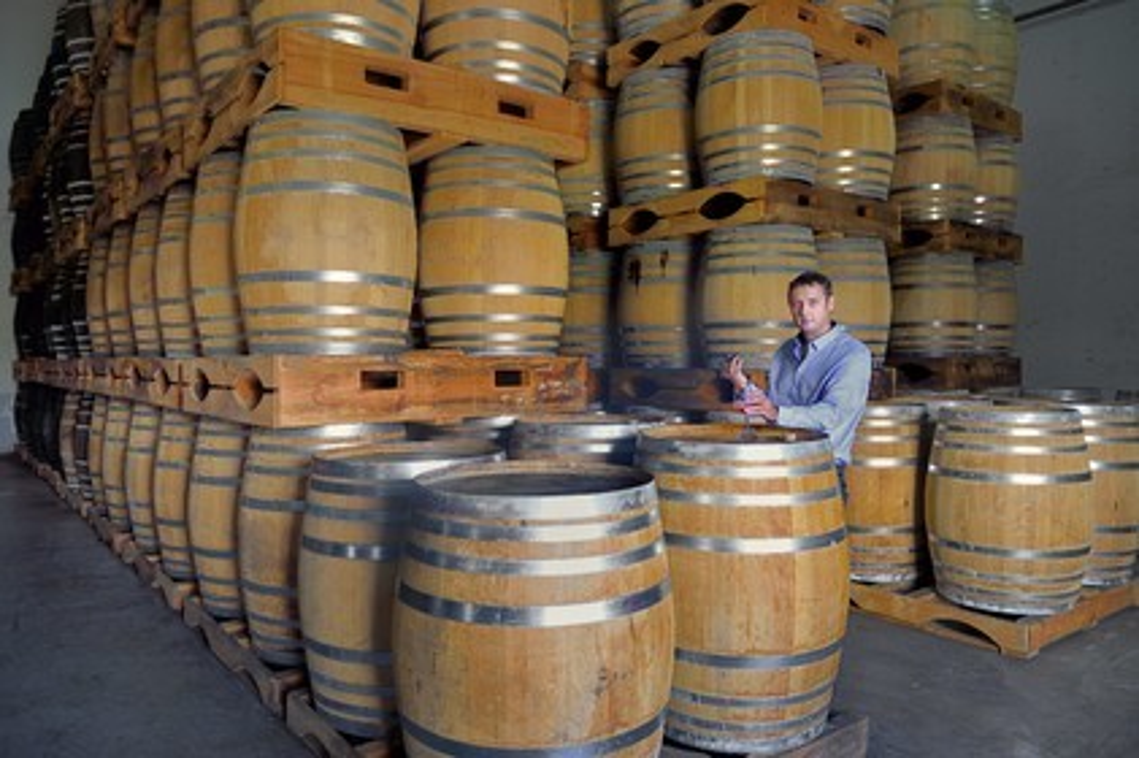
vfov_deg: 47.9
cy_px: 379
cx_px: 570
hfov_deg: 67.4
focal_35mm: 27
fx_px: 854
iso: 1600
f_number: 7.1
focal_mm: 27
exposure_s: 1/125
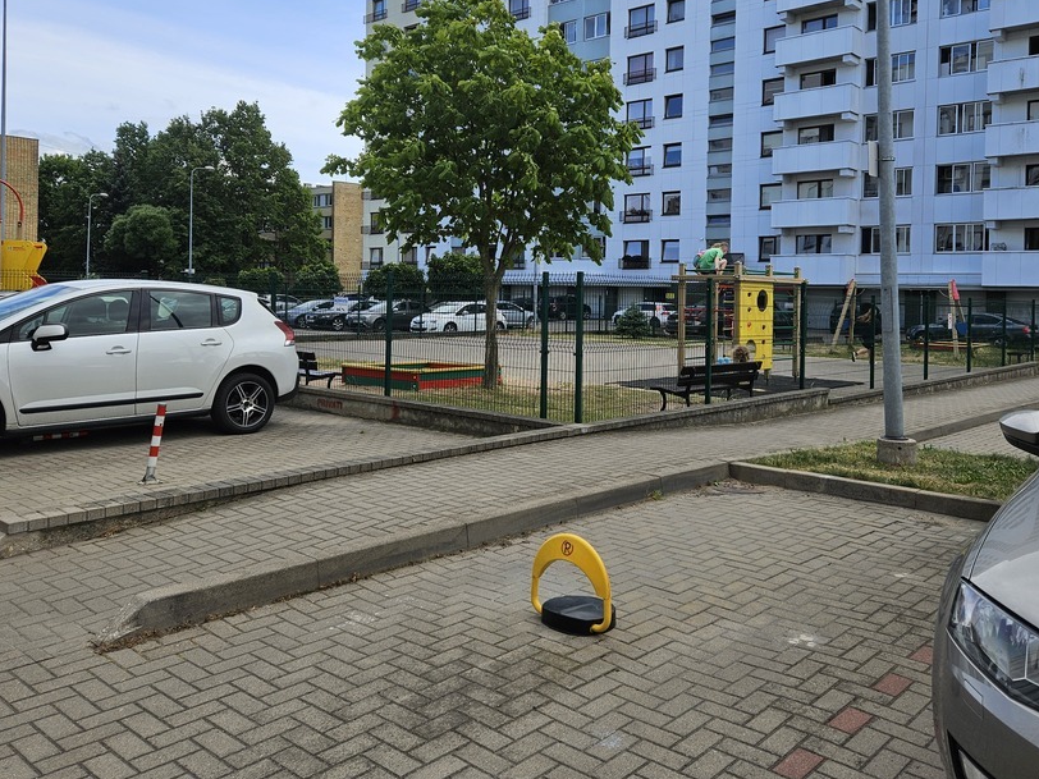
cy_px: 295
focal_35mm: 29
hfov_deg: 61.6
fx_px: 870
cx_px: 551
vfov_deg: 47.8
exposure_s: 1/1195
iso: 25
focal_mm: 5.4
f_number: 1.8
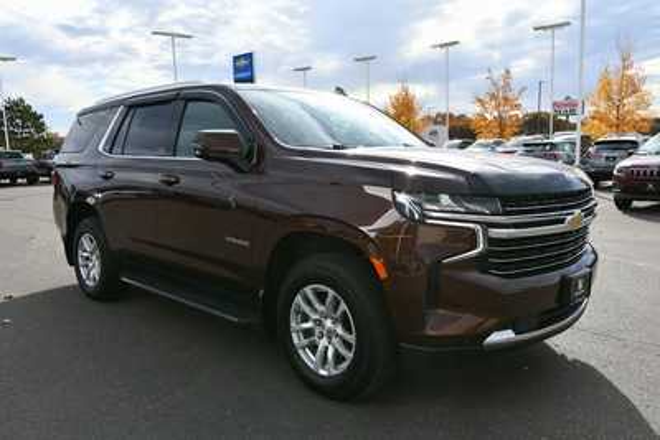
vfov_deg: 43.6
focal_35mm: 30
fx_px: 550
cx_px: 330
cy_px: 220
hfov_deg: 61.9
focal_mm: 20
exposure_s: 1/250
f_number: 8
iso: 110
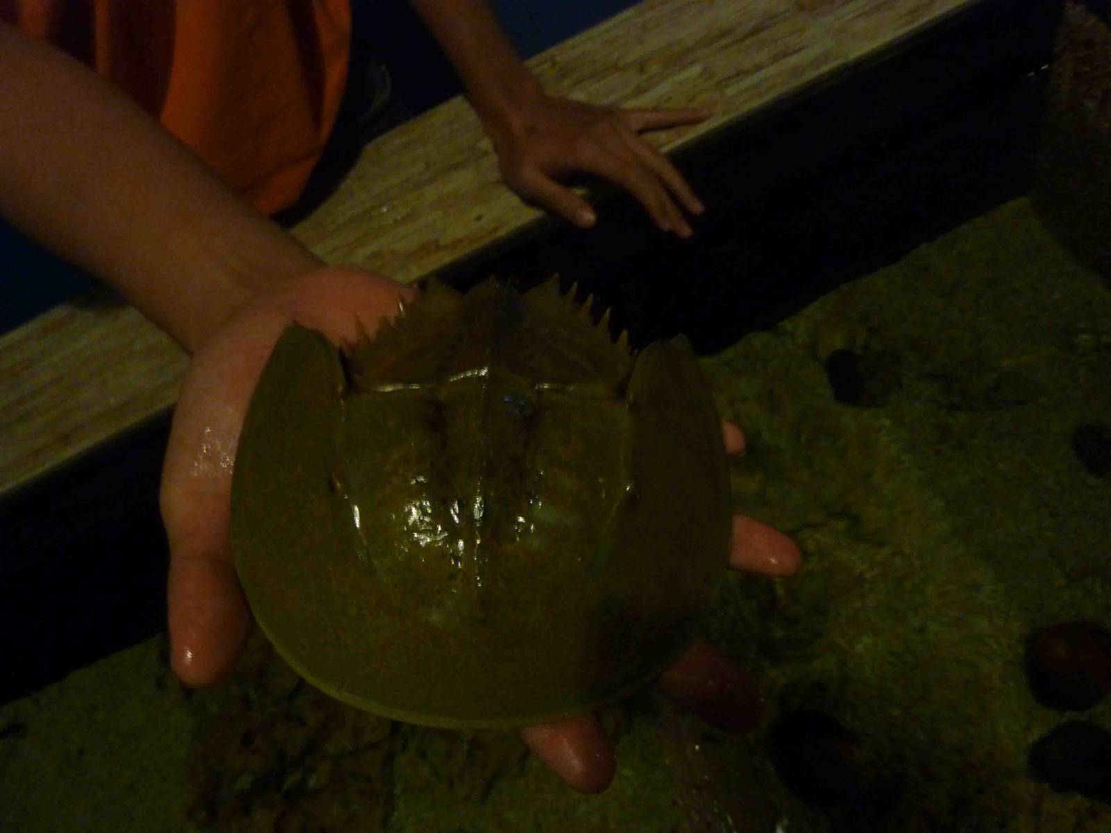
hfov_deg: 69.4
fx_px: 802
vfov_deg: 54.9
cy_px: 416
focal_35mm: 25
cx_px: 556
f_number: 3.3
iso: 400
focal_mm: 4.1
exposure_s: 1/8
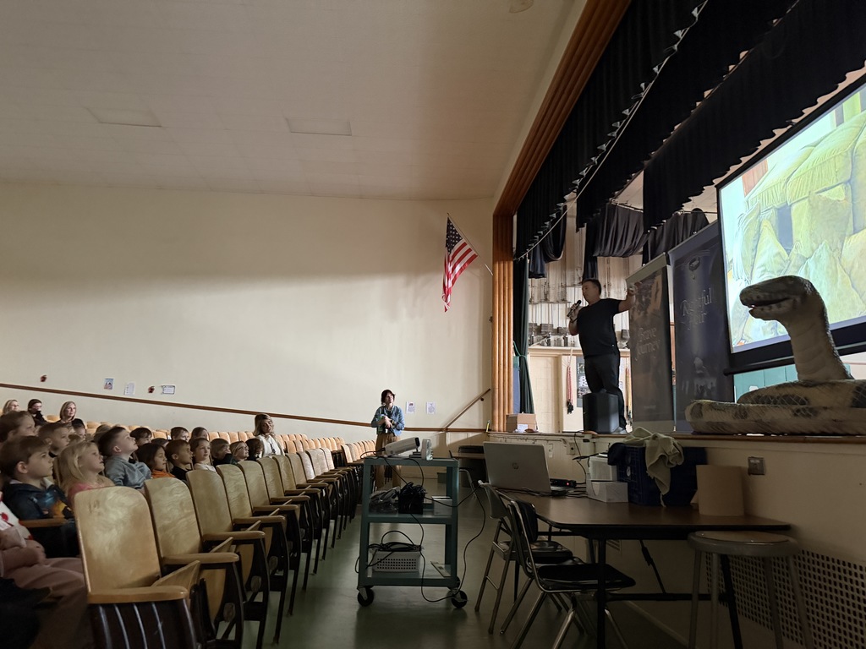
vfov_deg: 56.8
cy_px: 324
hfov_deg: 71.6
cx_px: 433
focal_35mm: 24
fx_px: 600
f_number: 1.78
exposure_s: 1/39
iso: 1000
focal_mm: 6.76
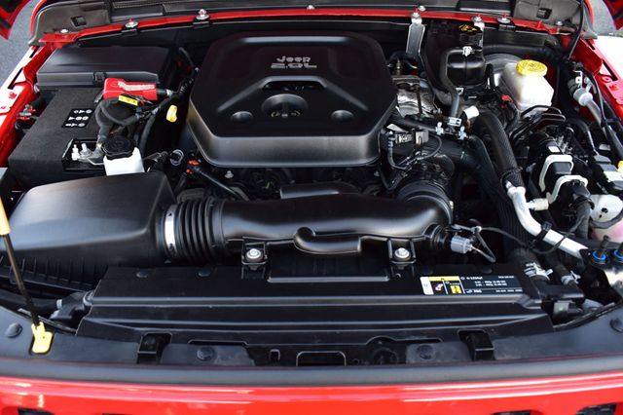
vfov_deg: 43.6
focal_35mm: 30
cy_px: 208
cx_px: 312
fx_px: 519
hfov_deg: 62.0
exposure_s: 1/30
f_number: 7.1
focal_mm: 20
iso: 400
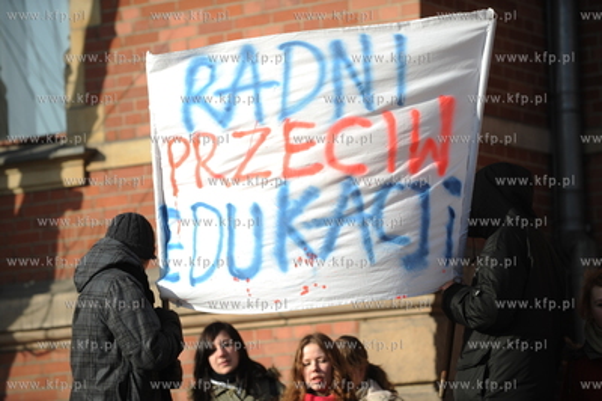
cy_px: 200
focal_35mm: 155
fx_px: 2590
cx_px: 301
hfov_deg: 13.3
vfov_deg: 8.8
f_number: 3.5
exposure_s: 1/1250
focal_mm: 155
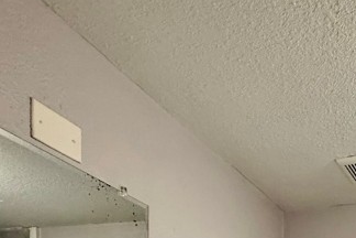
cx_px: 334
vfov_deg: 21.9
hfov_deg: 39.1
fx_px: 455
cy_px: 396
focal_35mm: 46
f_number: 2.2
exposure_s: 1/120
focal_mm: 2.22
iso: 500
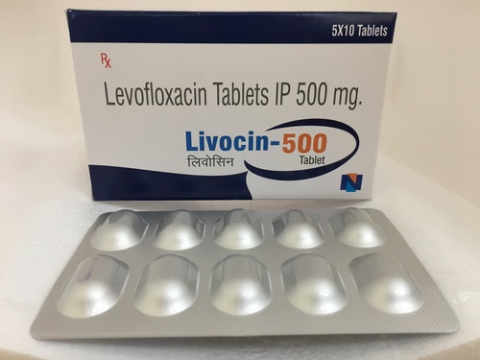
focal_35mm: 29
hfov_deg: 61.7
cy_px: 180
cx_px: 240
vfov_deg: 48.2
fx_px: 402
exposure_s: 1/33
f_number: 2.2
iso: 100
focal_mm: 4.15
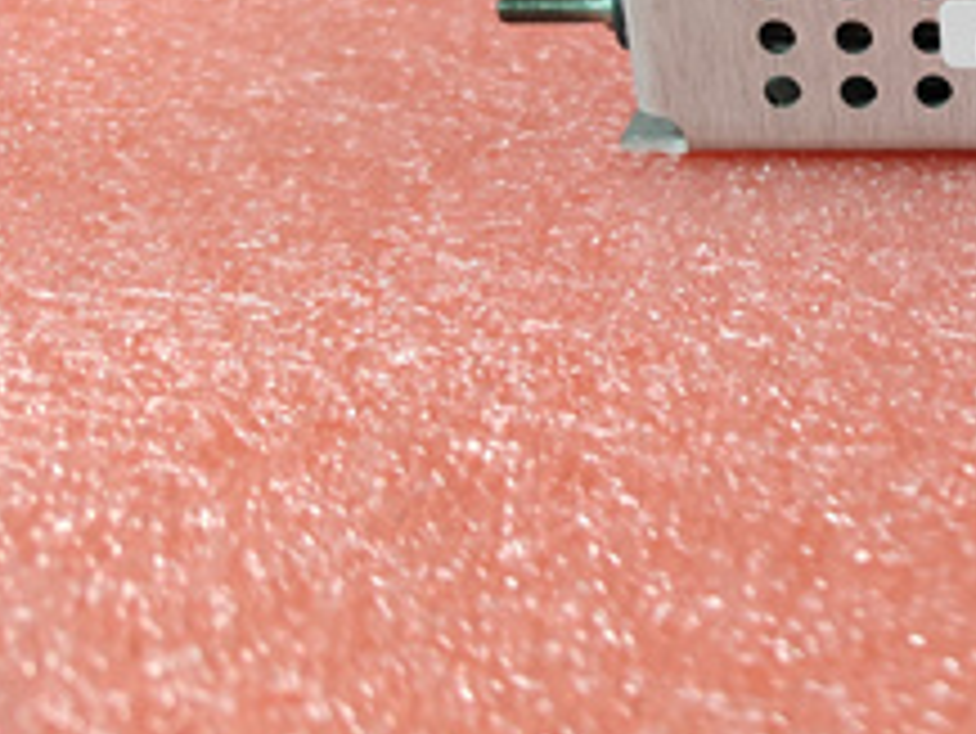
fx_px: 1495
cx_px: 1102
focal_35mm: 53
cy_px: 101
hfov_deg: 31.6
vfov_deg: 26.8
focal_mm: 5.52
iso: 2347
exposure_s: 1/50
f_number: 1.9
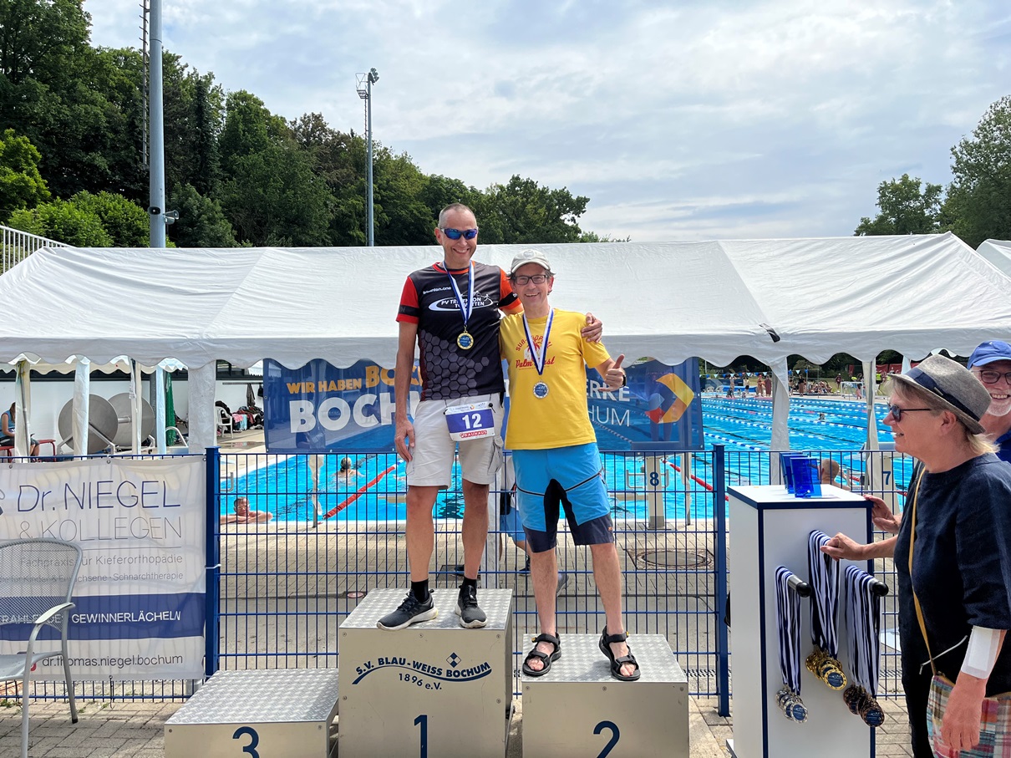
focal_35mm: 26
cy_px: 379
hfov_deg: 67.3
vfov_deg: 53.0
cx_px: 506
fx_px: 759
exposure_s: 1/4854
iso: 50
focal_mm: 5.1
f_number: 1.6
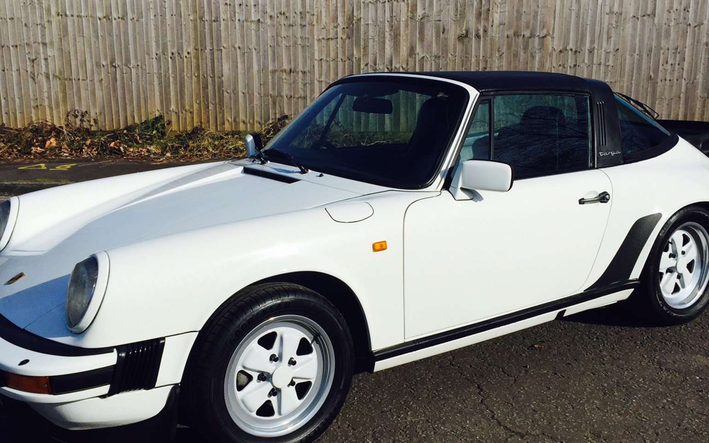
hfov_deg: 49.3
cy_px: 236
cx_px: 346
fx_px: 773
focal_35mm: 40
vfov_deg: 32.0
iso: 32
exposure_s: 1/4950
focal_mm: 4.15
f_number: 2.2
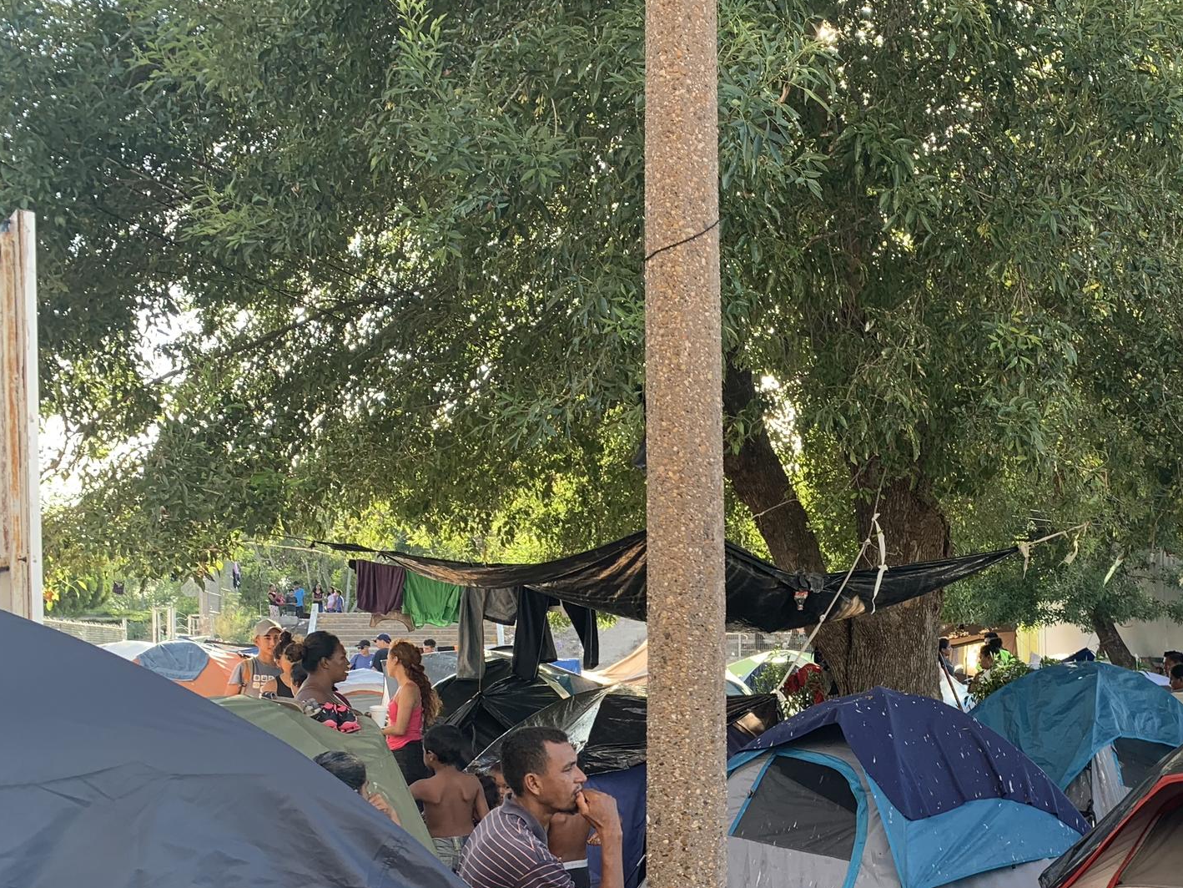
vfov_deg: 32.3
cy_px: 663
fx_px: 1504
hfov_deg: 40.9
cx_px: 971
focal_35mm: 44
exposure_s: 1/155
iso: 25
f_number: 1.8
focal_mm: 4.25
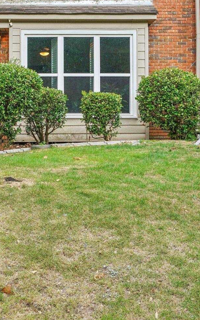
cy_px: 127
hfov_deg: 23.9
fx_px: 445
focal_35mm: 51
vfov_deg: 39.4
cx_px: -14
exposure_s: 1/100
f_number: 8
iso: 400
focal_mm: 24
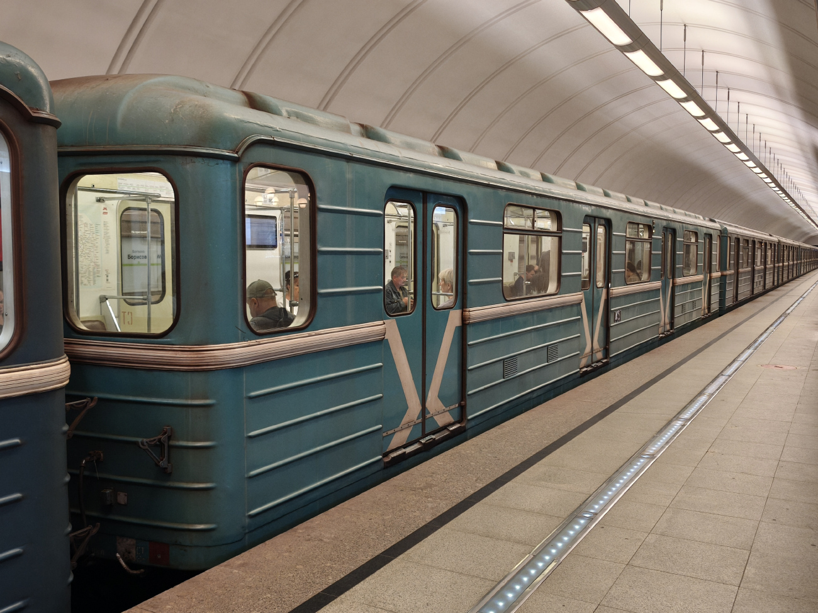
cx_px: 409
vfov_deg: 44.2
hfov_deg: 56.8
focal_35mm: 32
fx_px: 756
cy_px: 306
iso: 250
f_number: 1.6
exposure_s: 1/100
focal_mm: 6.57
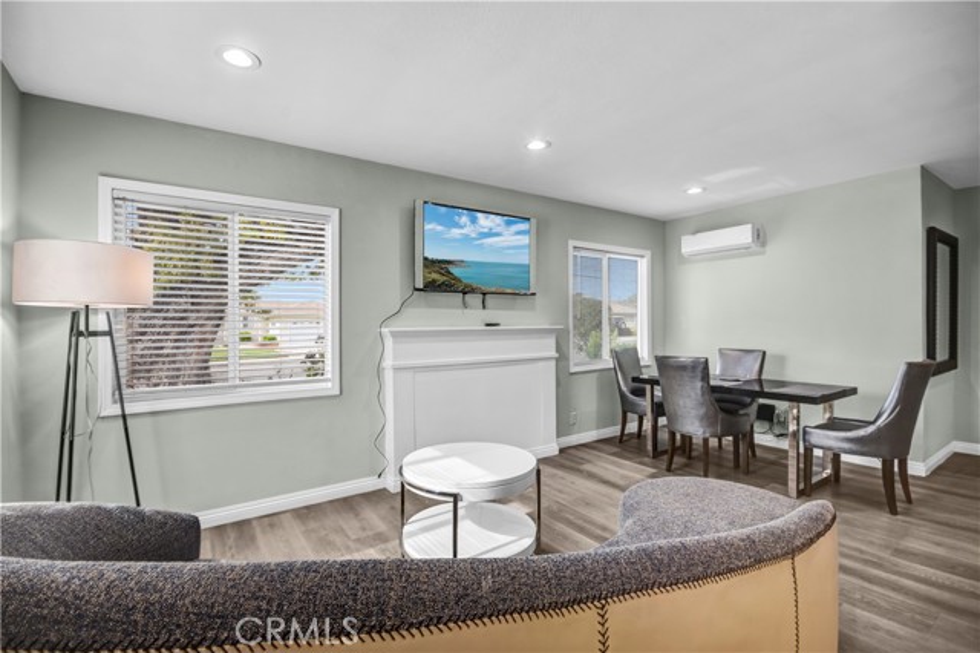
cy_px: 326
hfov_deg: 100.4
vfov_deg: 77.3
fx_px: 408
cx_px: 490
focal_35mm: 15
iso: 100
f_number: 8
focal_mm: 10
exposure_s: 1/6
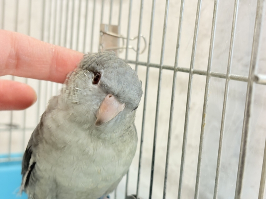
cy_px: 100
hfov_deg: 36.8
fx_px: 400
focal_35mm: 52
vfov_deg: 28.0
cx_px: 133
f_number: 1.6
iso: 100
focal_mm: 5.96
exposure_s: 1/50
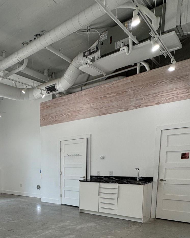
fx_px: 211
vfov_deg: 54.3
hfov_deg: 43.4
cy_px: 194
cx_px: 12
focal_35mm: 30
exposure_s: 1/120
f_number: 2.2
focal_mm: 2.22
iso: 64
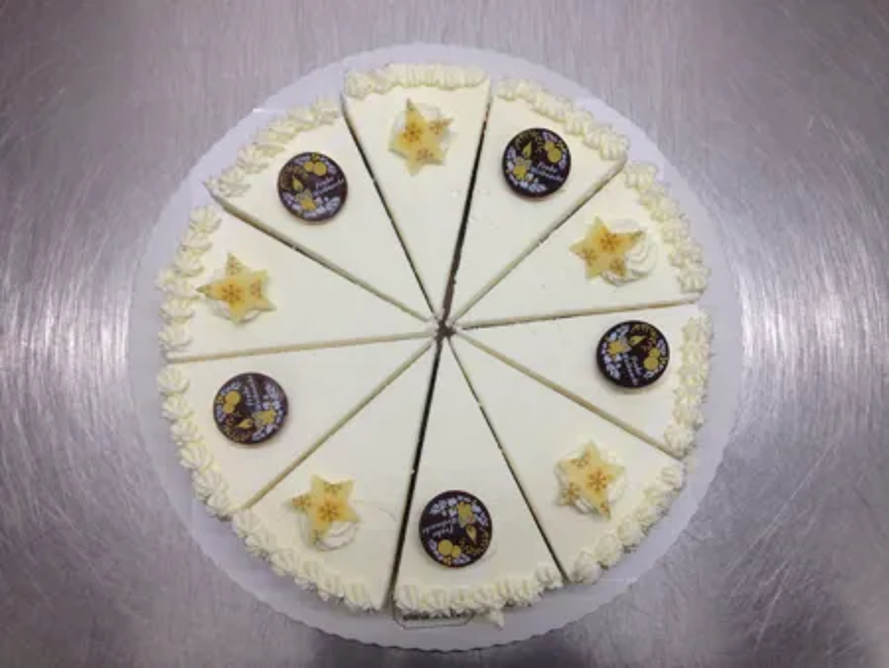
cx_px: 444
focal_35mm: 35
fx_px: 899
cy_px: 334
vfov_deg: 40.7
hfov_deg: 52.6
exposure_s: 1/60
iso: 64
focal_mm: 4.28
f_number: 2.4
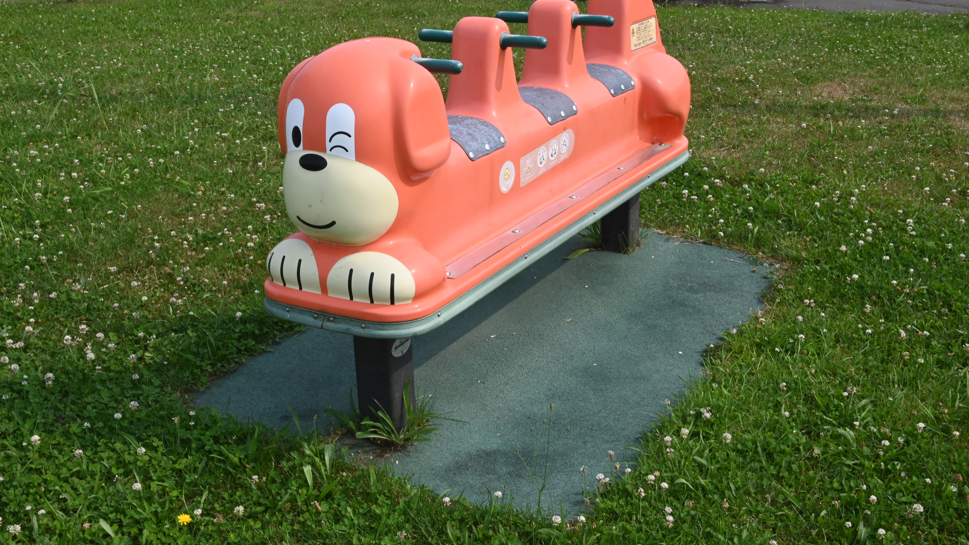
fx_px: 1053
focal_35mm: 41
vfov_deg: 29.0
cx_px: 483
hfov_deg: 49.4
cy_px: 240
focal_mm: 26
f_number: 25
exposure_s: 1/100
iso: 360
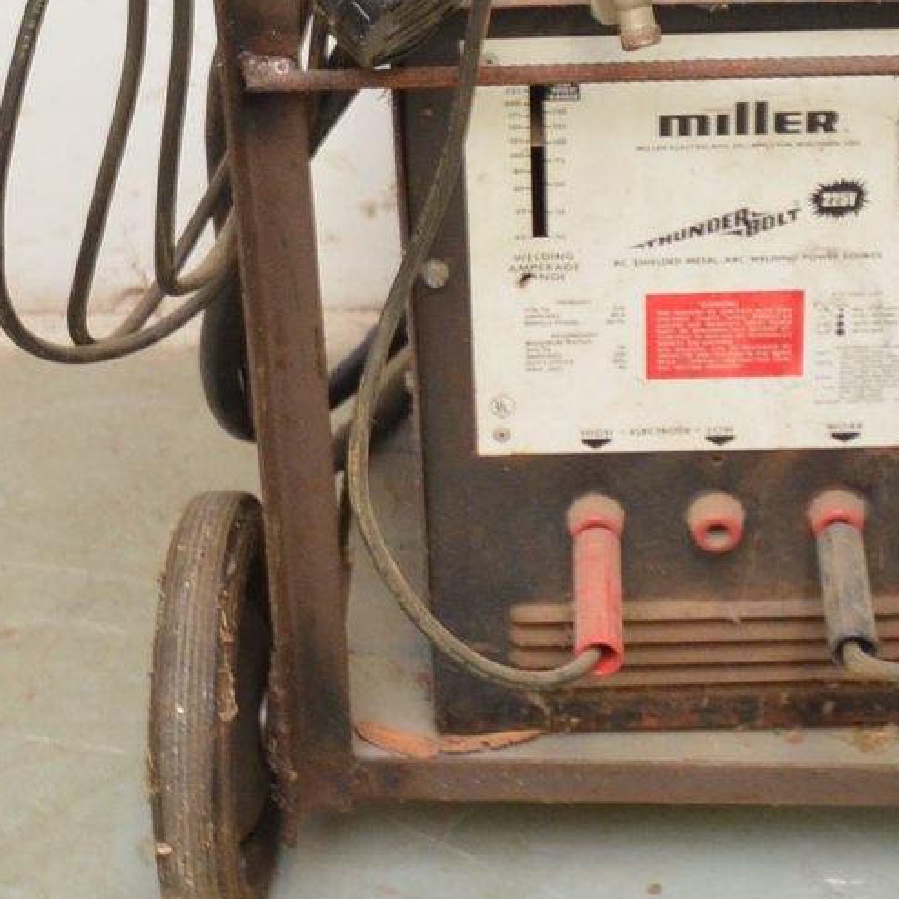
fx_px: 3115
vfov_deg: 16.3
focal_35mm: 106
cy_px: 183
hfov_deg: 16.3
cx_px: 693
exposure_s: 1/60
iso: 1000
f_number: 4.5
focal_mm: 24
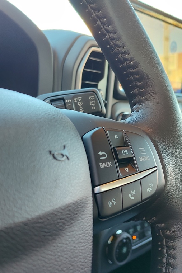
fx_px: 266
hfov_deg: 37.2
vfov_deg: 54.4
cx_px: 54
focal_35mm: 35
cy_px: 136
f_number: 1.89
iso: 127
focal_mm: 5.95
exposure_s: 1/50
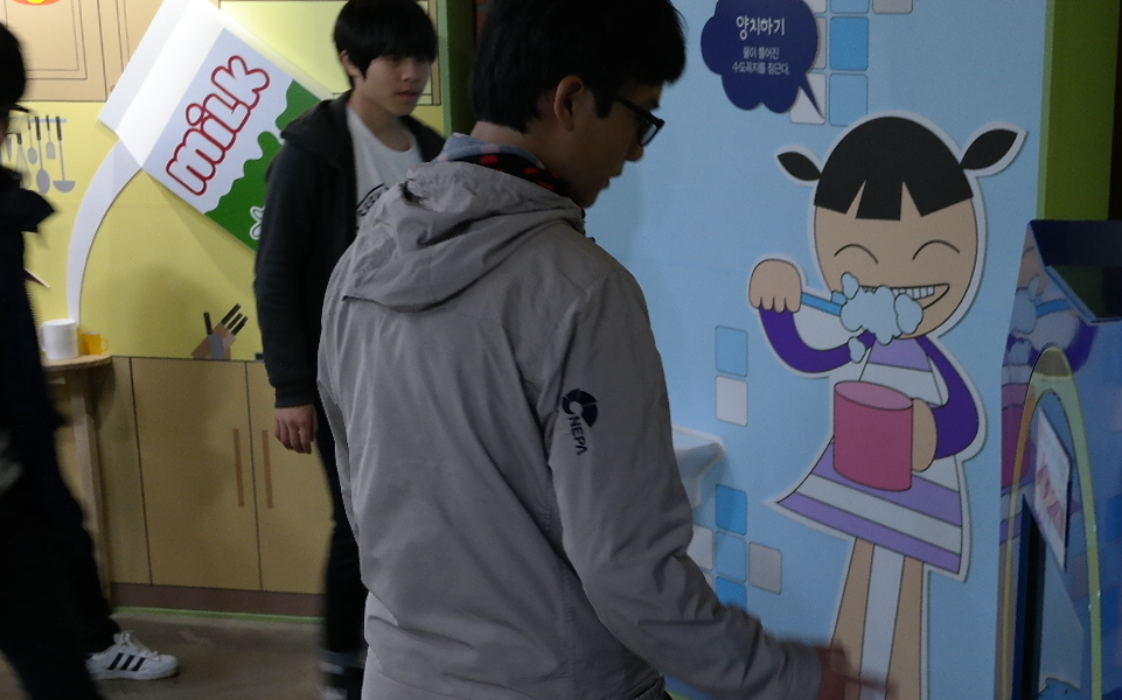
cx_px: 716
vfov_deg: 23.4
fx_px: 1681
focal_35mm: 55
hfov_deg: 36.6
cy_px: 471
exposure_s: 1/40
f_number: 3.5
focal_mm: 20
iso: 800
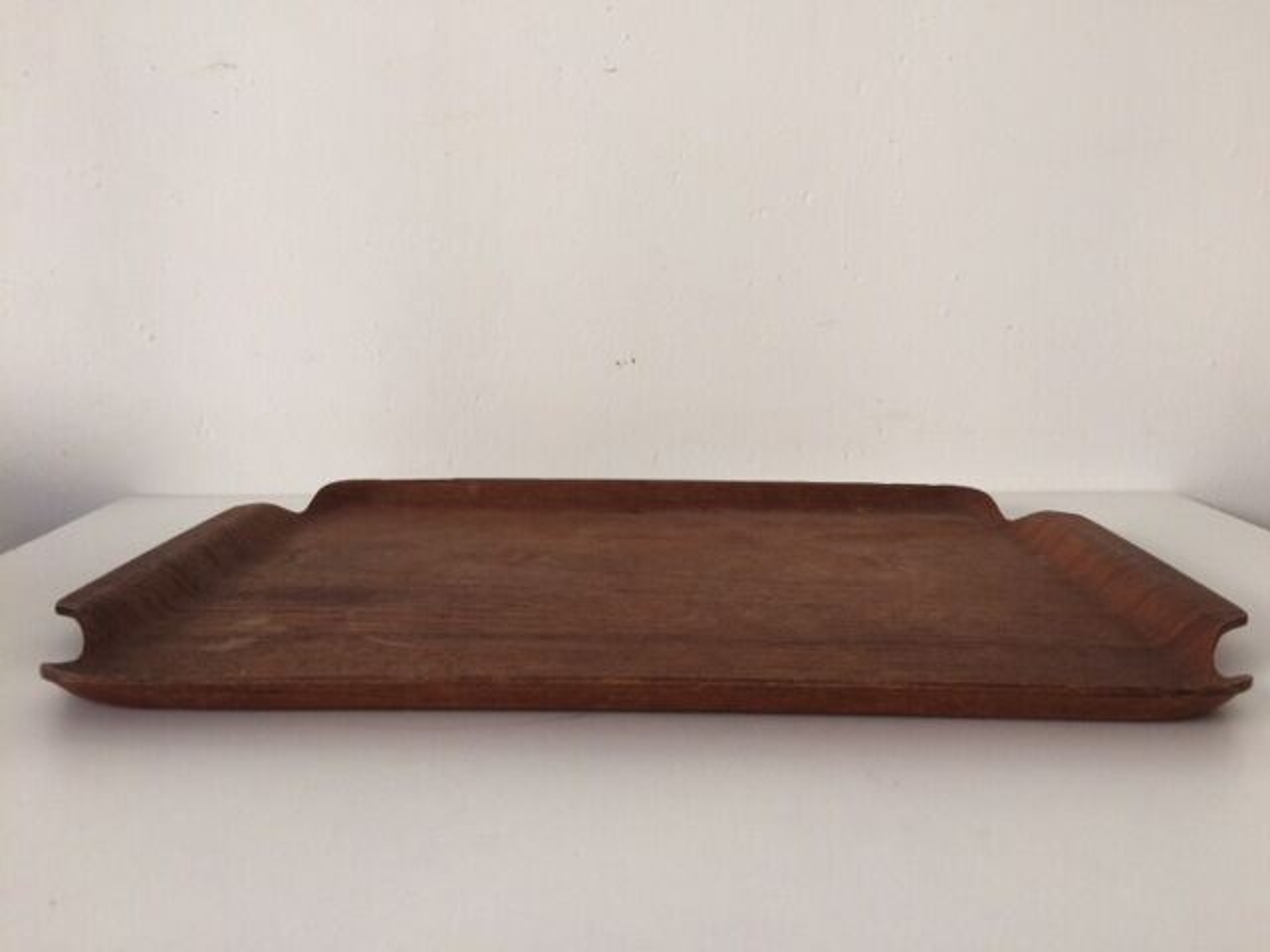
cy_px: 476
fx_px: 1064
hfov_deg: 61.7
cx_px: 635
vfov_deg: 48.2
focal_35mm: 29
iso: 100
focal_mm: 4.15
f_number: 2.2
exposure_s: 1/33
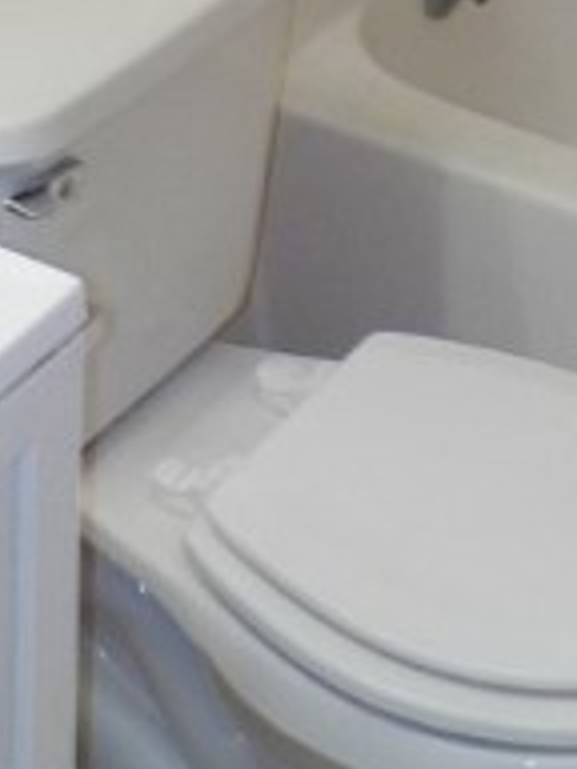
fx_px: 2667
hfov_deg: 12.3
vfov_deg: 14.9
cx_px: 256
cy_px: -465
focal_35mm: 120
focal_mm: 4.1
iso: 125
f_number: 3.3
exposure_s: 1/30
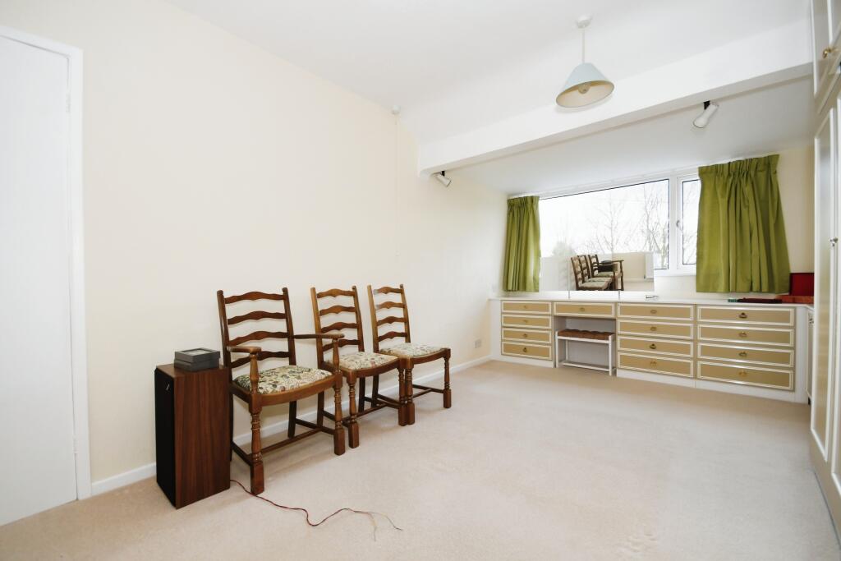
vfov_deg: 77.3
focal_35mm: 15
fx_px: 350
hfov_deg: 100.4
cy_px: 280
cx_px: 420
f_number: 8
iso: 400
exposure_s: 1/60
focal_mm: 10
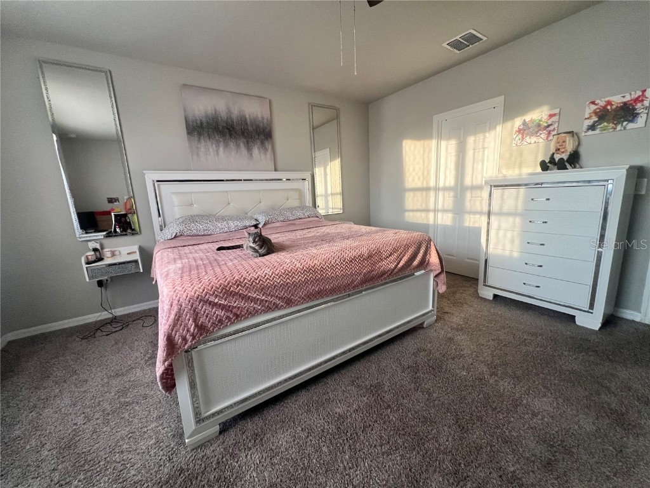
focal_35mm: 13
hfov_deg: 106.2
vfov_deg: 89.9
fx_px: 244
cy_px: 244
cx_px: 325
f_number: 1.8
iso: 250
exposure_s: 1/99
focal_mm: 1.57
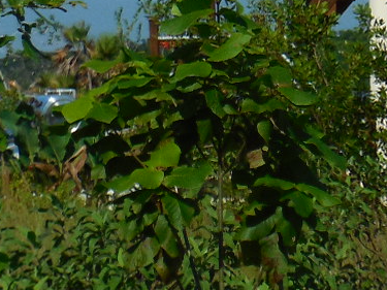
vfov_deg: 3.7
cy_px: -98
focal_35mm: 401
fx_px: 4482
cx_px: 811
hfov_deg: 4.9
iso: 125
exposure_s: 1/2000
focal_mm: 16.8
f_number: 4.7
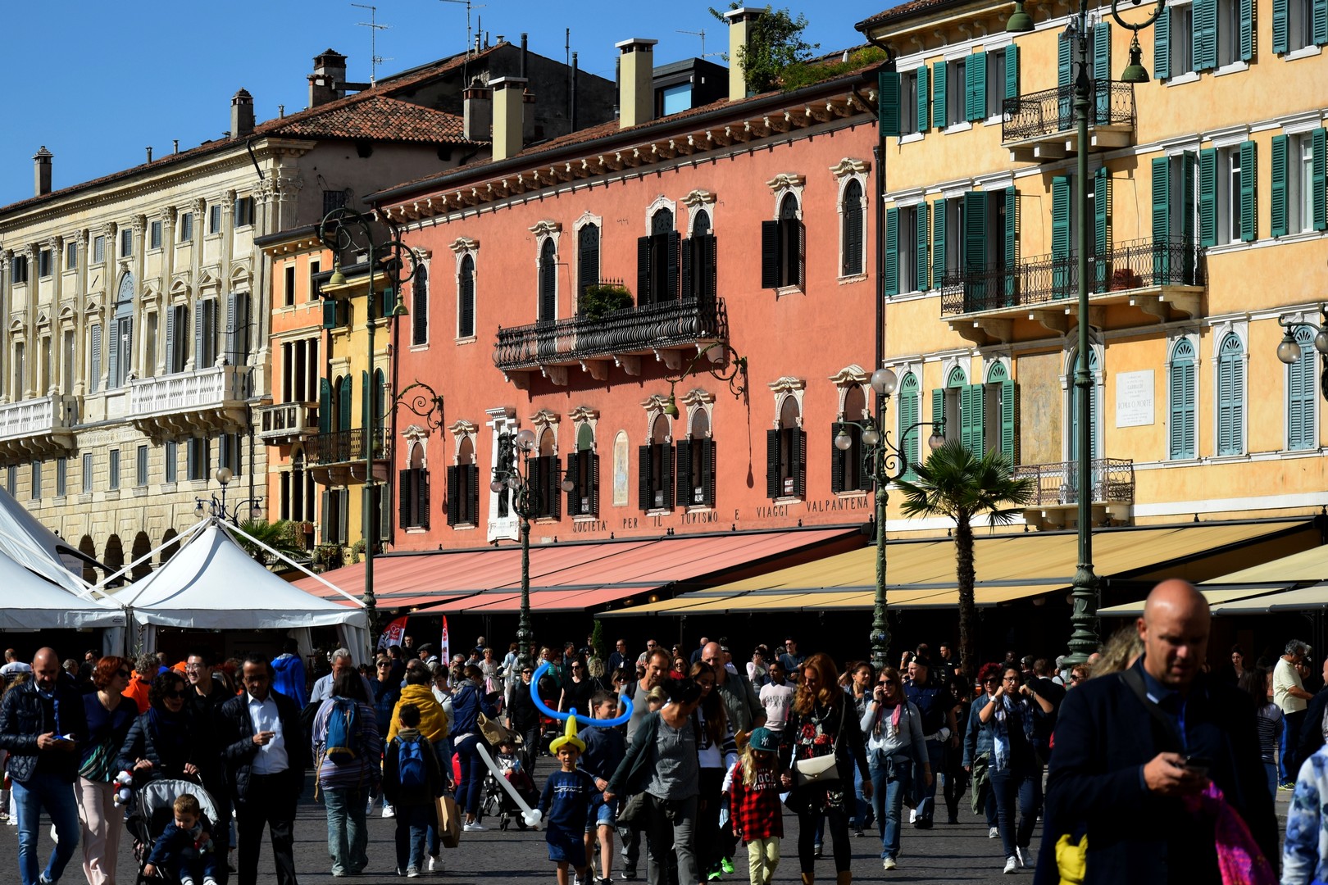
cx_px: 664
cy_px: 442
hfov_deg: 17.1
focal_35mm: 120
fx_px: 4426
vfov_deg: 11.4
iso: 200
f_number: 7.1
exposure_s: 1/800
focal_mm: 80
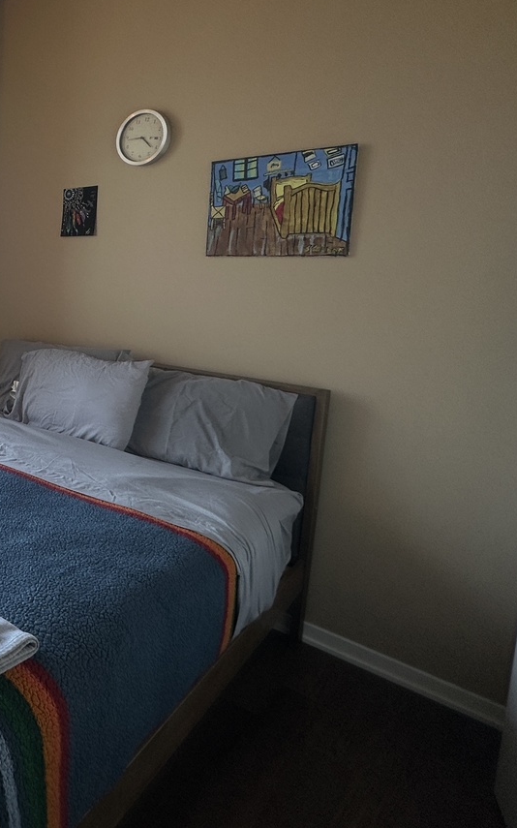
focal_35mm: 25
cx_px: -91
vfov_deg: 71.8
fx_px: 564
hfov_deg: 38.0
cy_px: 330
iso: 50
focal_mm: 2.22
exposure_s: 1/120
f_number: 2.2
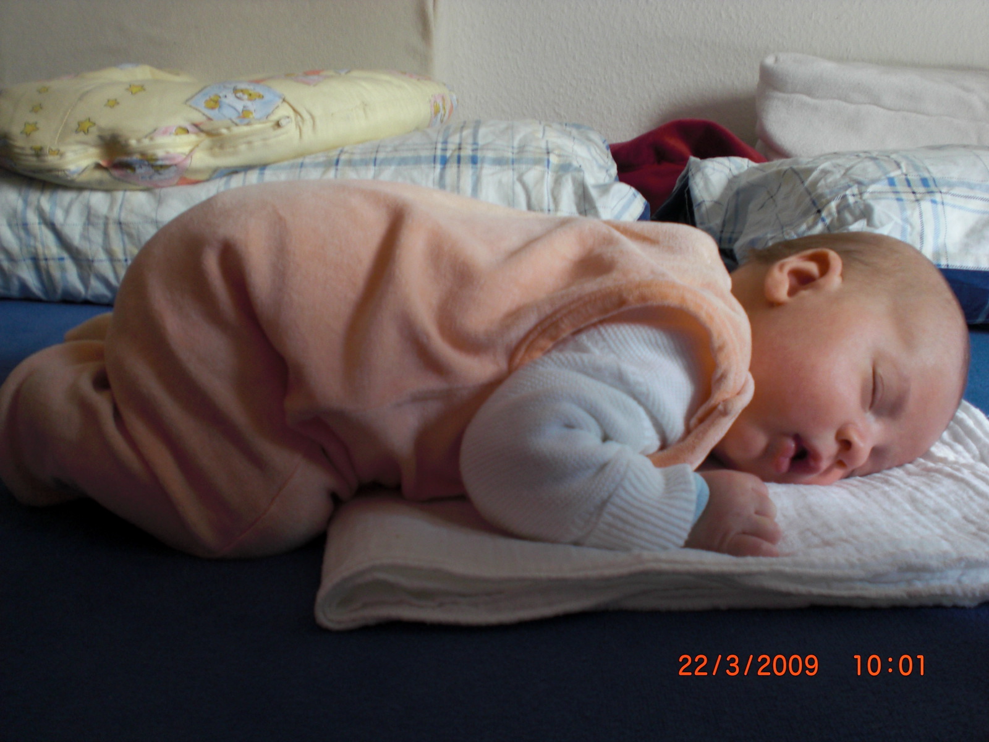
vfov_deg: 37.7
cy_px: 371
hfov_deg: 49.0
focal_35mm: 38
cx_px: 494
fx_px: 1086
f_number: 3.1
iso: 100
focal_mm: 6.3
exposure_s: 1/80
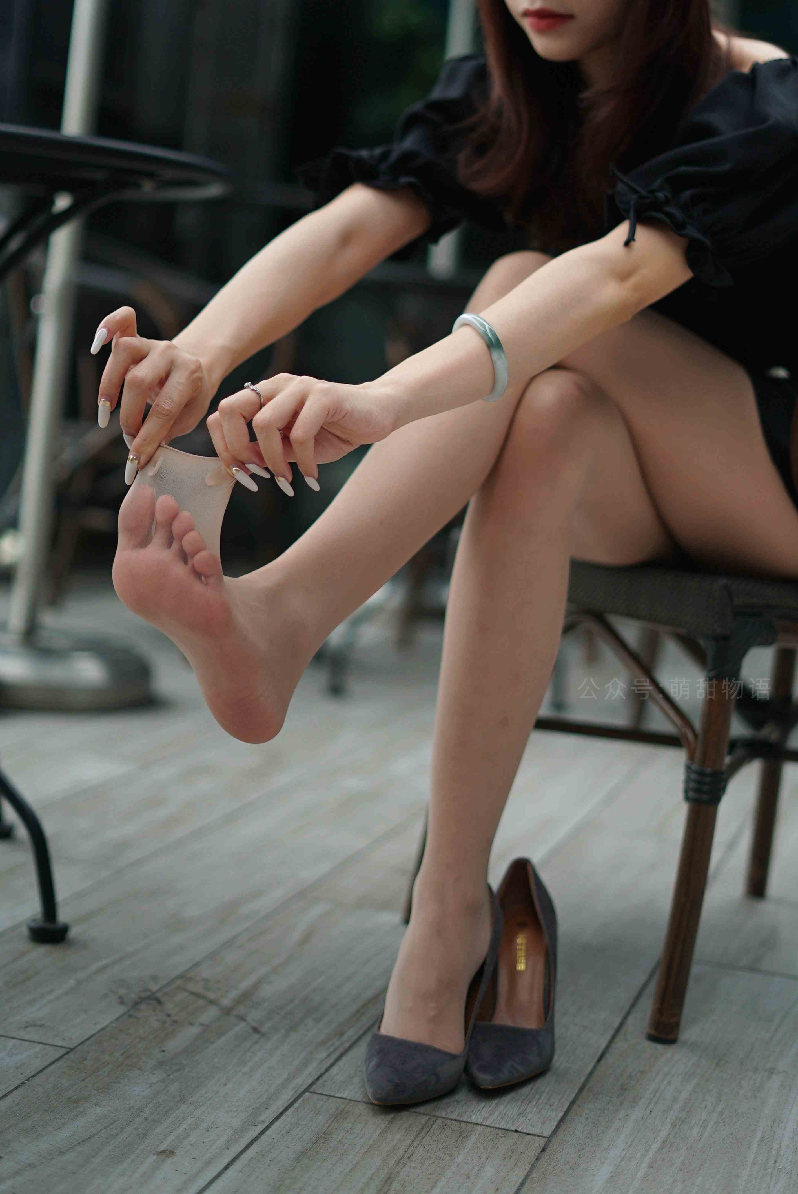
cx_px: 399
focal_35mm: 50
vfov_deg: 39.6
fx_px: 1660
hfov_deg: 27.0
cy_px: 597
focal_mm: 50
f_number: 1.8
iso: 250
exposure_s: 1/1600
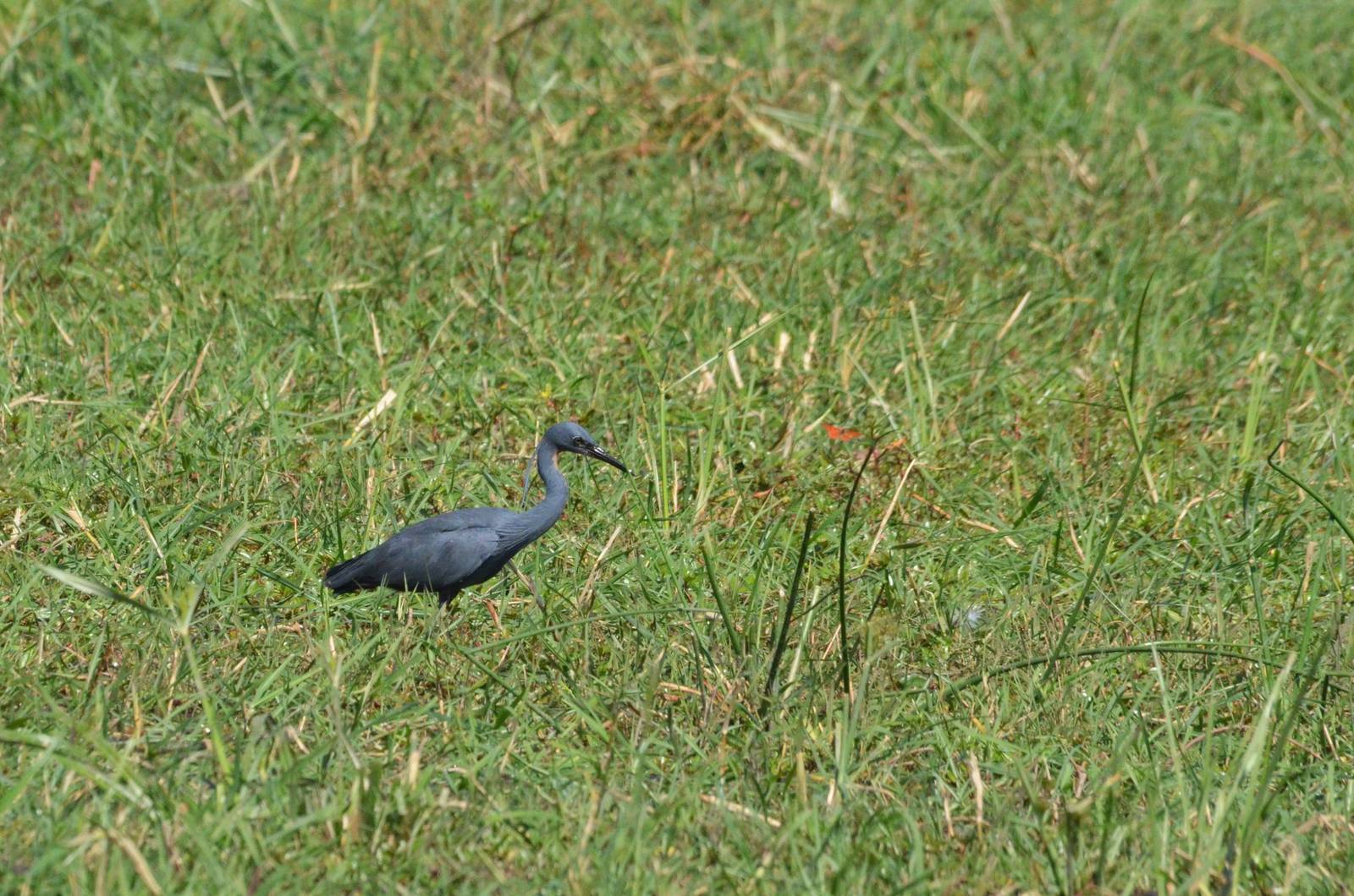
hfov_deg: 2.8
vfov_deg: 1.8
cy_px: 448
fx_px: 28152
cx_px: 677
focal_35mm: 750
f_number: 13
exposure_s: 1/2500
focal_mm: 500
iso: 2500
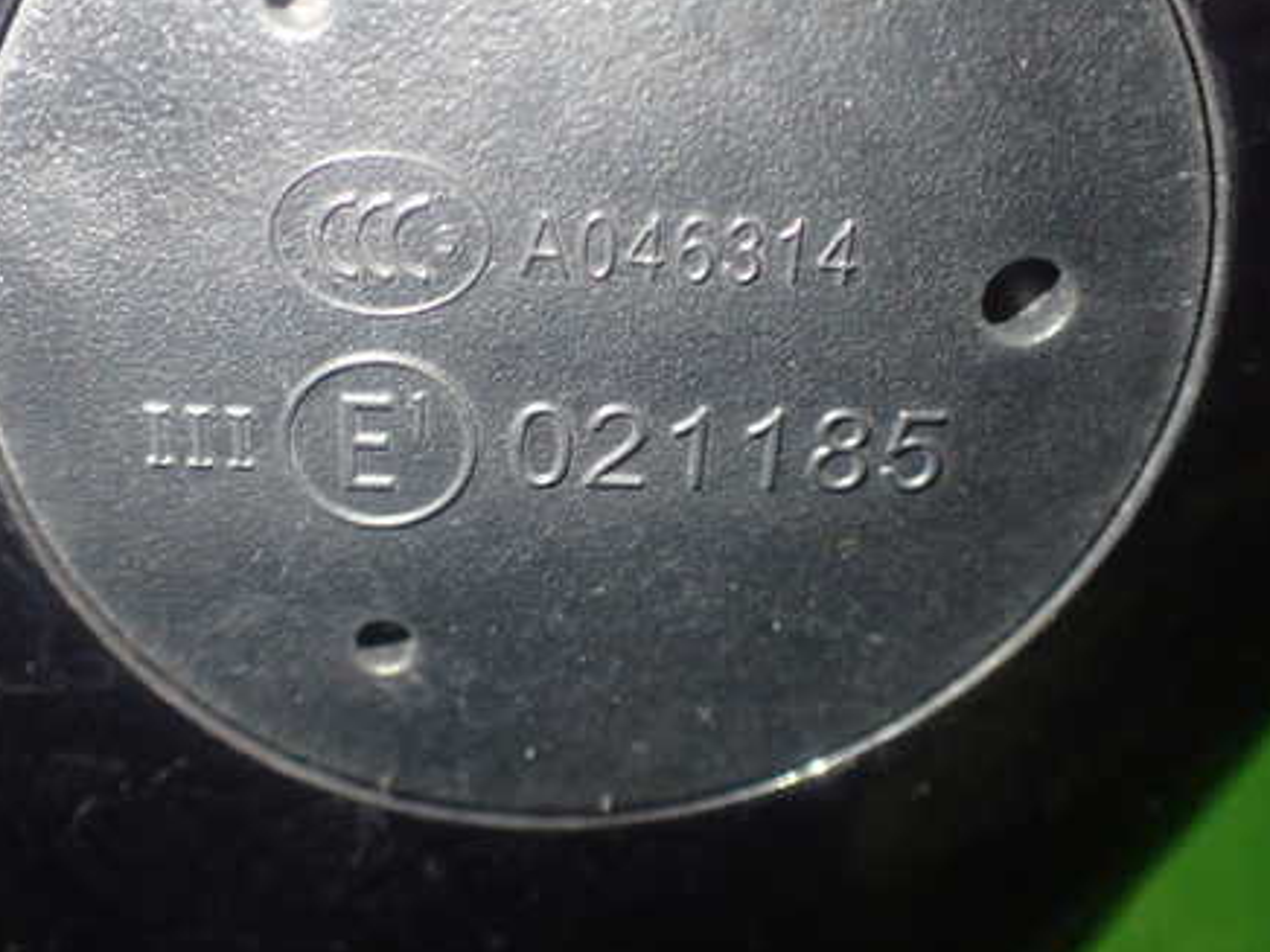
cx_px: 527
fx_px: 1614
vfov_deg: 32.8
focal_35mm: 44
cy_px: 384
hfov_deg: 42.8
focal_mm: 5.79
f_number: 2.4
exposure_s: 1/30
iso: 800
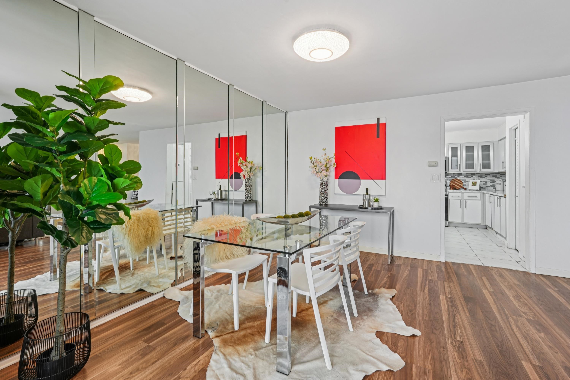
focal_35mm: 16
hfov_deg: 95.0
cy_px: 190
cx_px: 285
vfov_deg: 72.1
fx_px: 261
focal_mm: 16.5
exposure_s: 1/8
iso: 400
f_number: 10
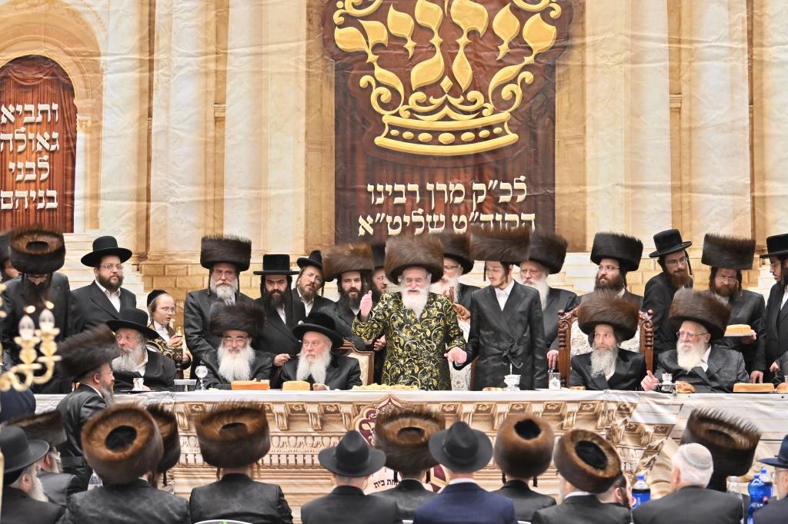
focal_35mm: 120
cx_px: 394
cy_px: 262
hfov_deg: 17.1
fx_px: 2626
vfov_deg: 11.4
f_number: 2.8
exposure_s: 1/500
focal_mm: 80
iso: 500
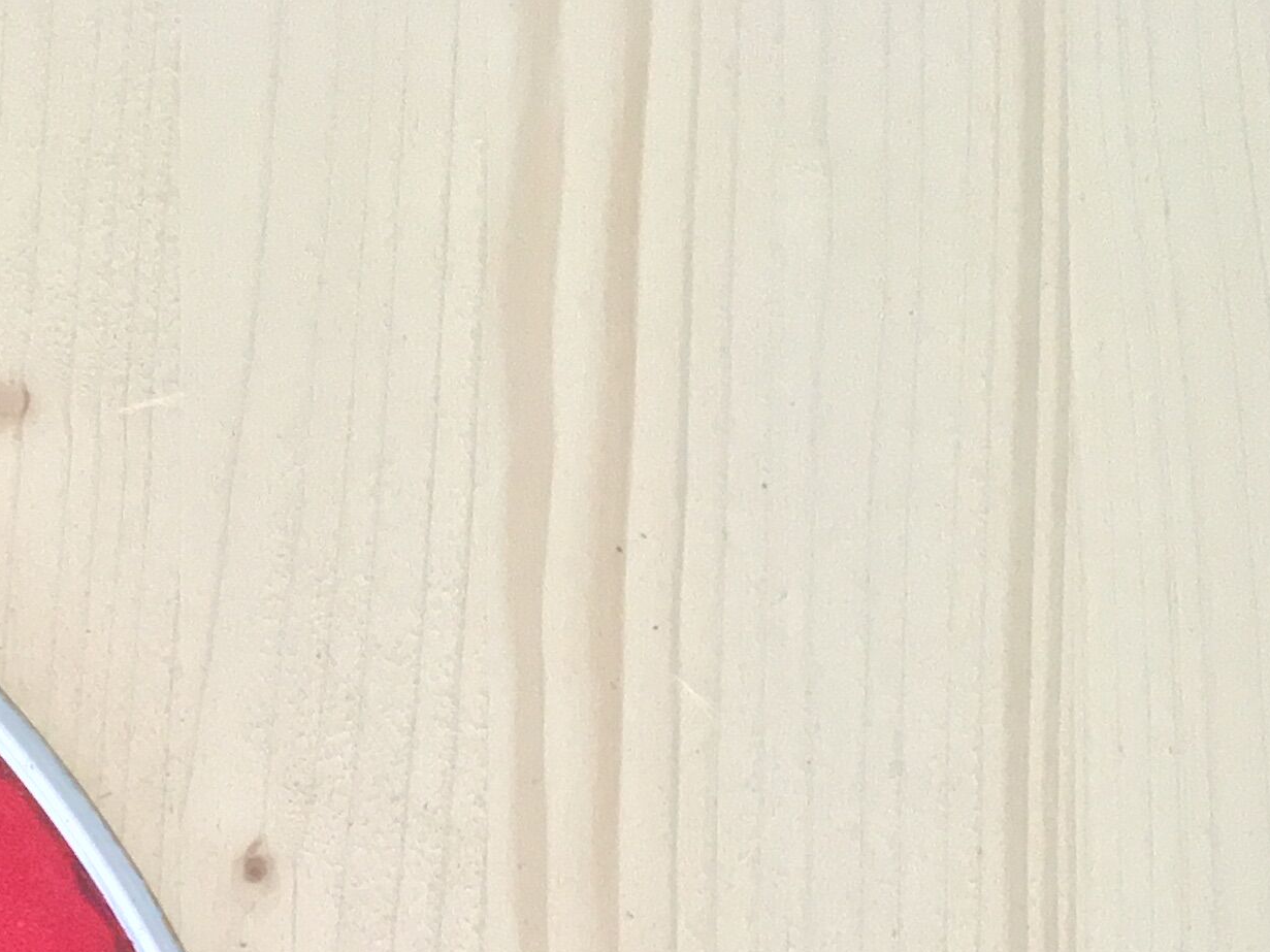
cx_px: -598
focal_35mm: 95
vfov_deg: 14.4
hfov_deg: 18.5
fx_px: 3485
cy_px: 1492
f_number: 2.2
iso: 160
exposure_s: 1/33
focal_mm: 4.15
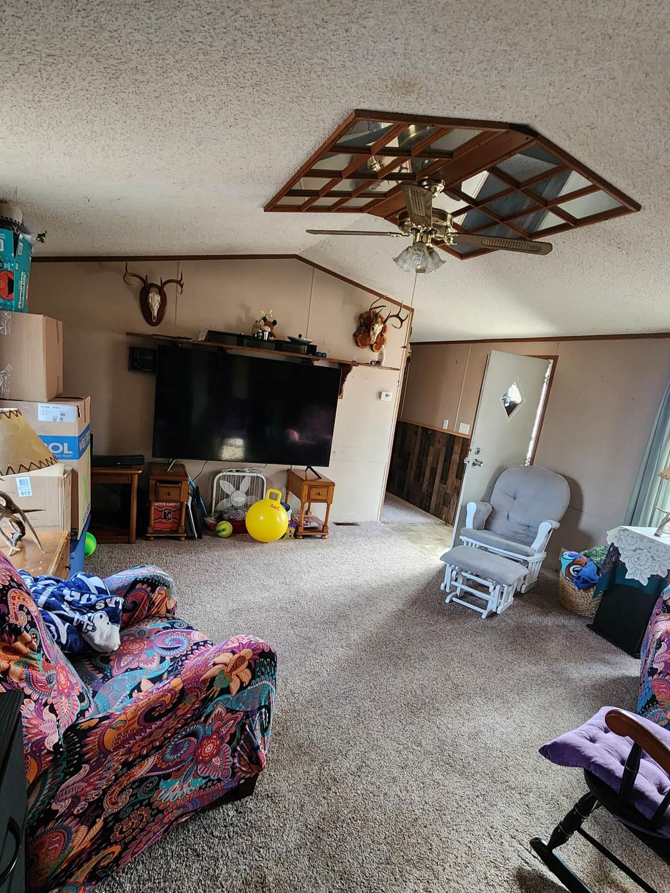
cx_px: 309
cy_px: 494
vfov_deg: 90.7
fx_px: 439
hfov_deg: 74.6
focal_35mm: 17
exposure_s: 1/30
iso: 400
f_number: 2.2
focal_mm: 2.2
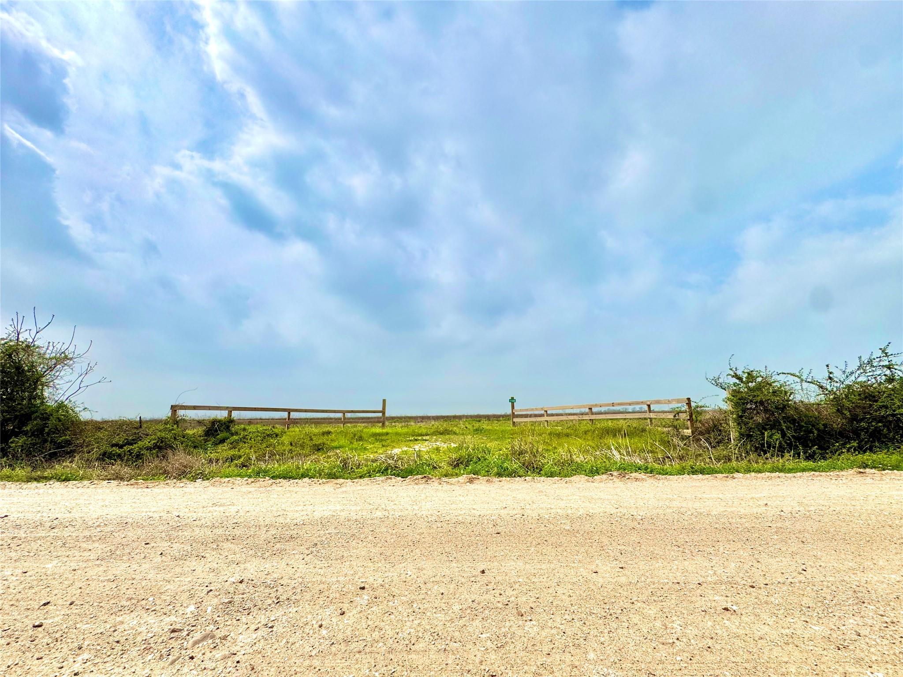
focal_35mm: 14
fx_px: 365
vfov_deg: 85.7
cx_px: 452
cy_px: 338
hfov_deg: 102.1
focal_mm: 2.22
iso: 32
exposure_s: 1/3906
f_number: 2.2
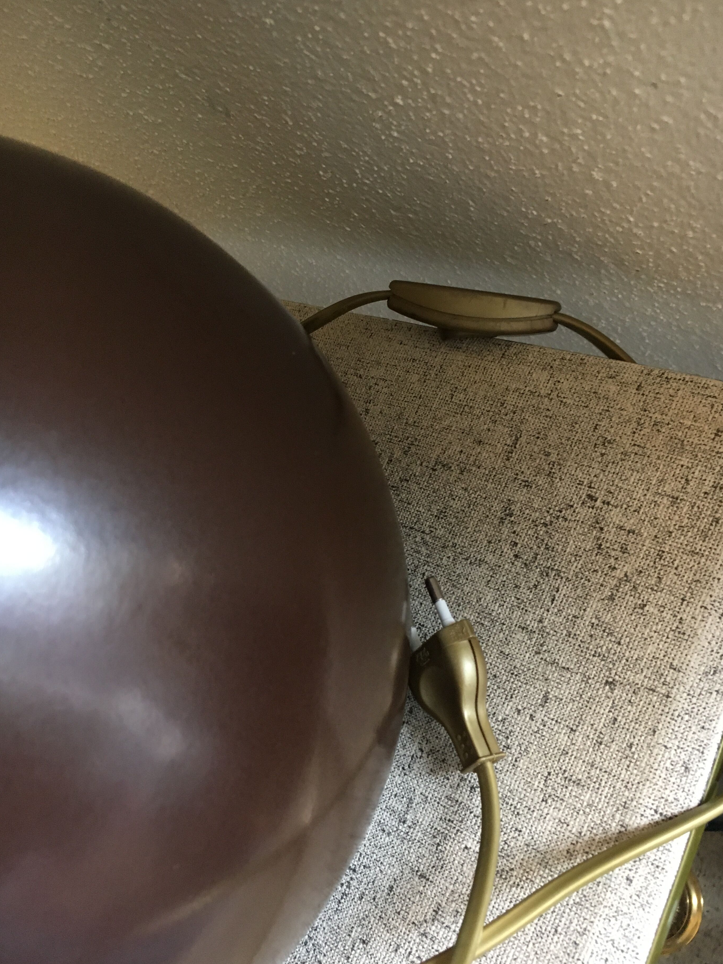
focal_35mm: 32
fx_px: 891
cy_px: 527
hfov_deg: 44.2
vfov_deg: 56.7
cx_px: 346
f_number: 2.2
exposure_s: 1/33
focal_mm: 4.15
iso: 200
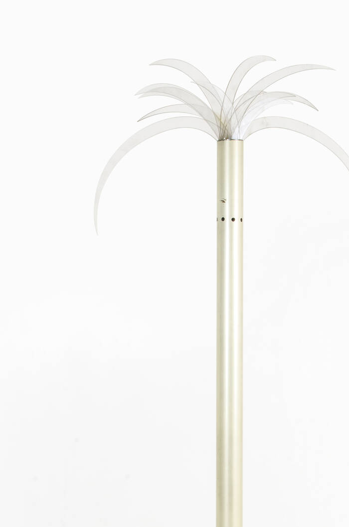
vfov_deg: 19.3
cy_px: 427
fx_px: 1534
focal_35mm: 105
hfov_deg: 13.0
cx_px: 233
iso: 125
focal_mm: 35
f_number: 18
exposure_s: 1/160
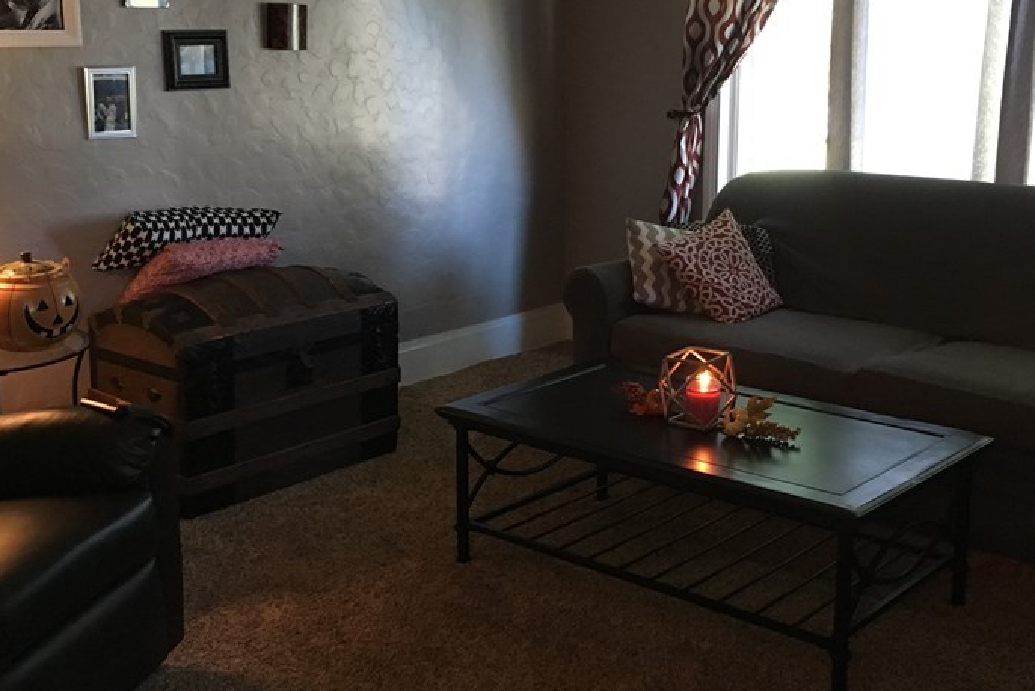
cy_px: 303
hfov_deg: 43.6
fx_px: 1294
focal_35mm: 45
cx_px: 549
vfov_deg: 29.9
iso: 200
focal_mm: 4.15
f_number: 2.2
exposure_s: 1/24
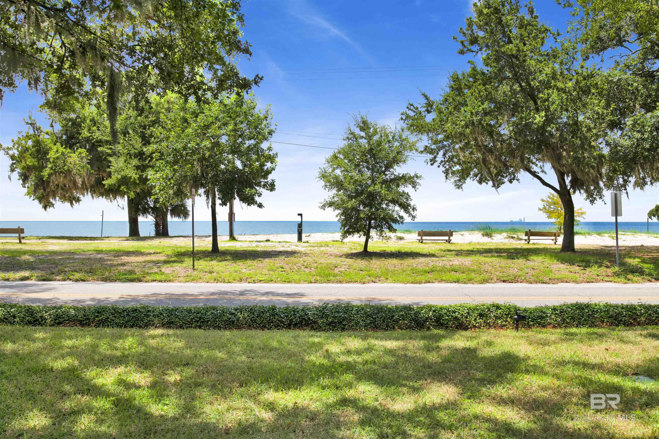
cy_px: 220
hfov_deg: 60.3
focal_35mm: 31
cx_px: 330
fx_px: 567
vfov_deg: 42.3
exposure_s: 1/400
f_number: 11
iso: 200
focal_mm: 31
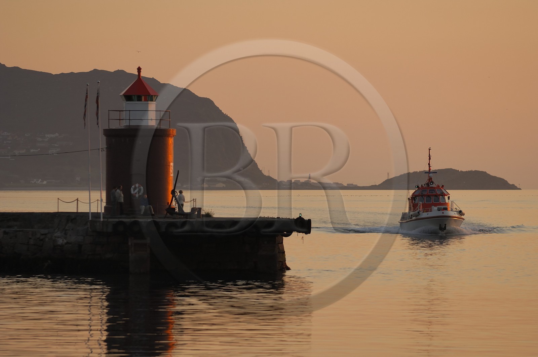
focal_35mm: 255
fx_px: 3805
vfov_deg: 5.4
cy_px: 178
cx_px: 269
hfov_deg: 8.1
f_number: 2.8
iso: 100
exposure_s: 1/250
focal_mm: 170
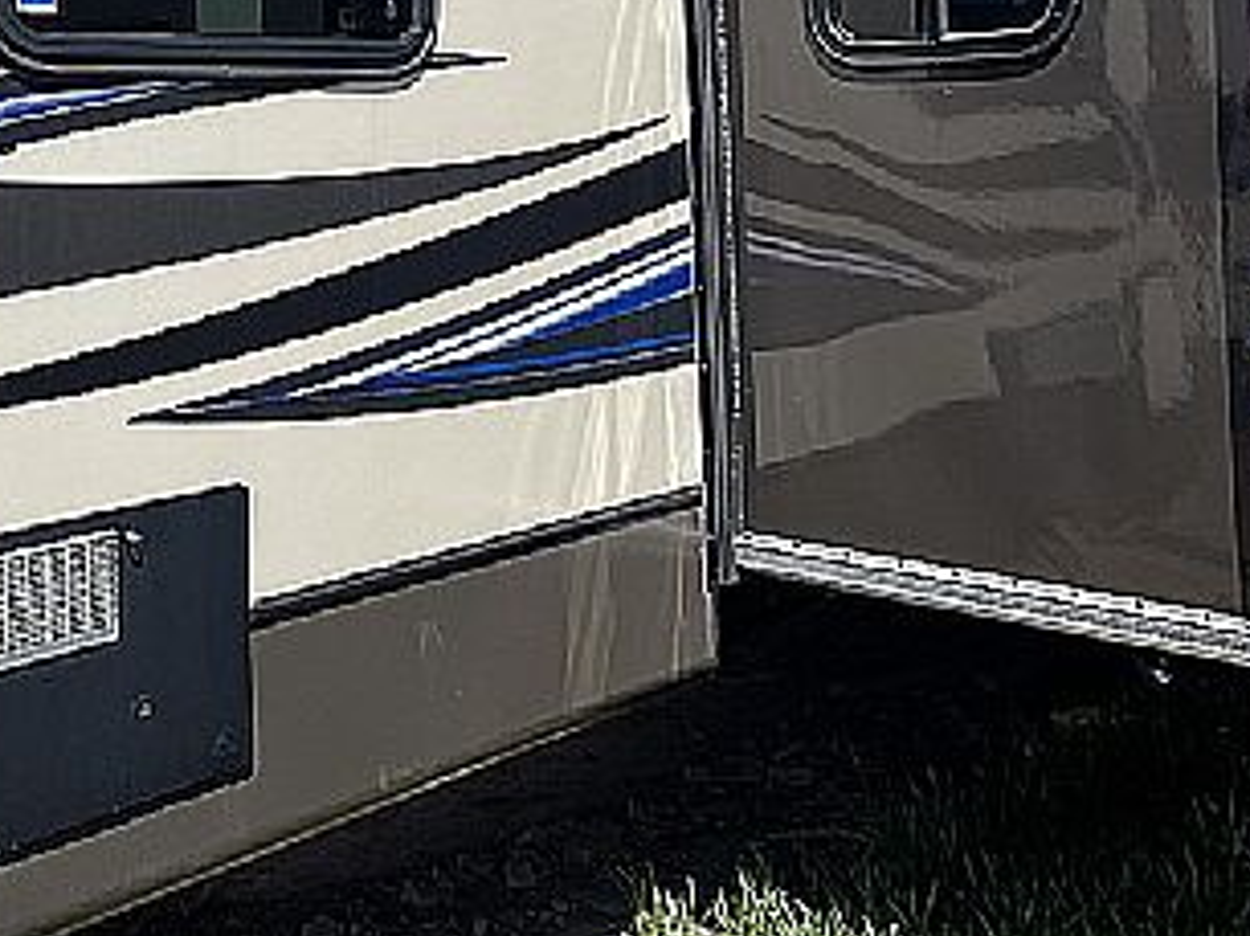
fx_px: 1840
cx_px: 511
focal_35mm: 51
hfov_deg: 37.4
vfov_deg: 27.6
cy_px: 106
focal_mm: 4.2
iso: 32
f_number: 1.6
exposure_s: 1/2959
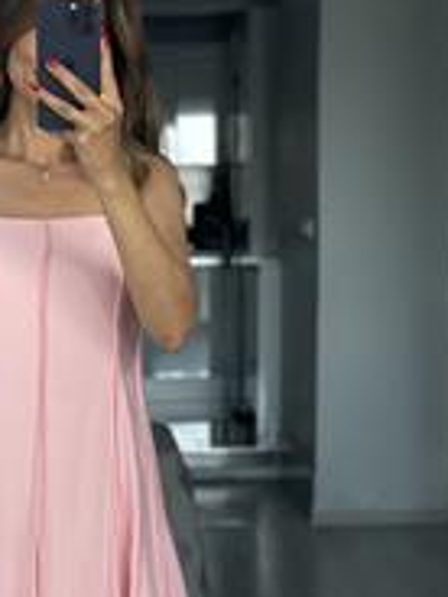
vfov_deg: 14.8
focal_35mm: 132
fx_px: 2278
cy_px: 500
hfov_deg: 11.1
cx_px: -10
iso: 100
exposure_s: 1/172
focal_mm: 6.86
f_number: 1.78
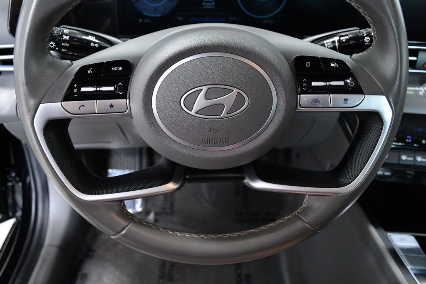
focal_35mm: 36
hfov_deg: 53.1
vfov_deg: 36.8
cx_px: 213
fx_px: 426
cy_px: 142
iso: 2500
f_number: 5.6
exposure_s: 1/125
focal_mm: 24
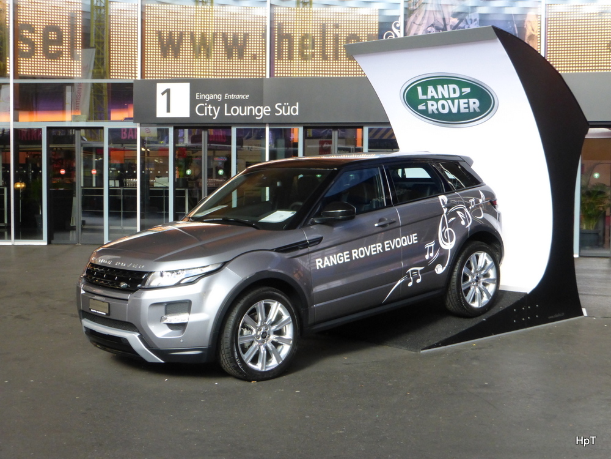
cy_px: 230
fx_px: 865
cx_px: 306
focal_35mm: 49
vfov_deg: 29.7
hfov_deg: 38.9
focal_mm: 8.5
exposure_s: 1/60
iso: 400
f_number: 4.2
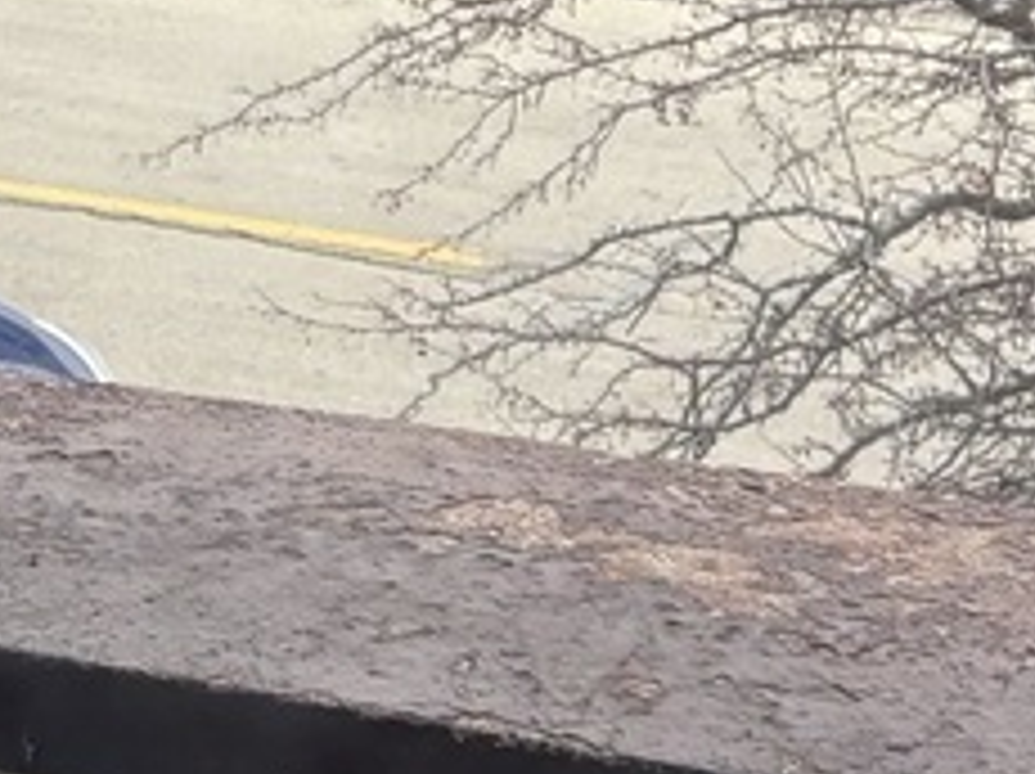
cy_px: -950
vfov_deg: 8.5
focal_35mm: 163
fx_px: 4869
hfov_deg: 10.9
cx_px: -1102
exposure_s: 1/331
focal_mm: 5.96
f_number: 1.6
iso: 50
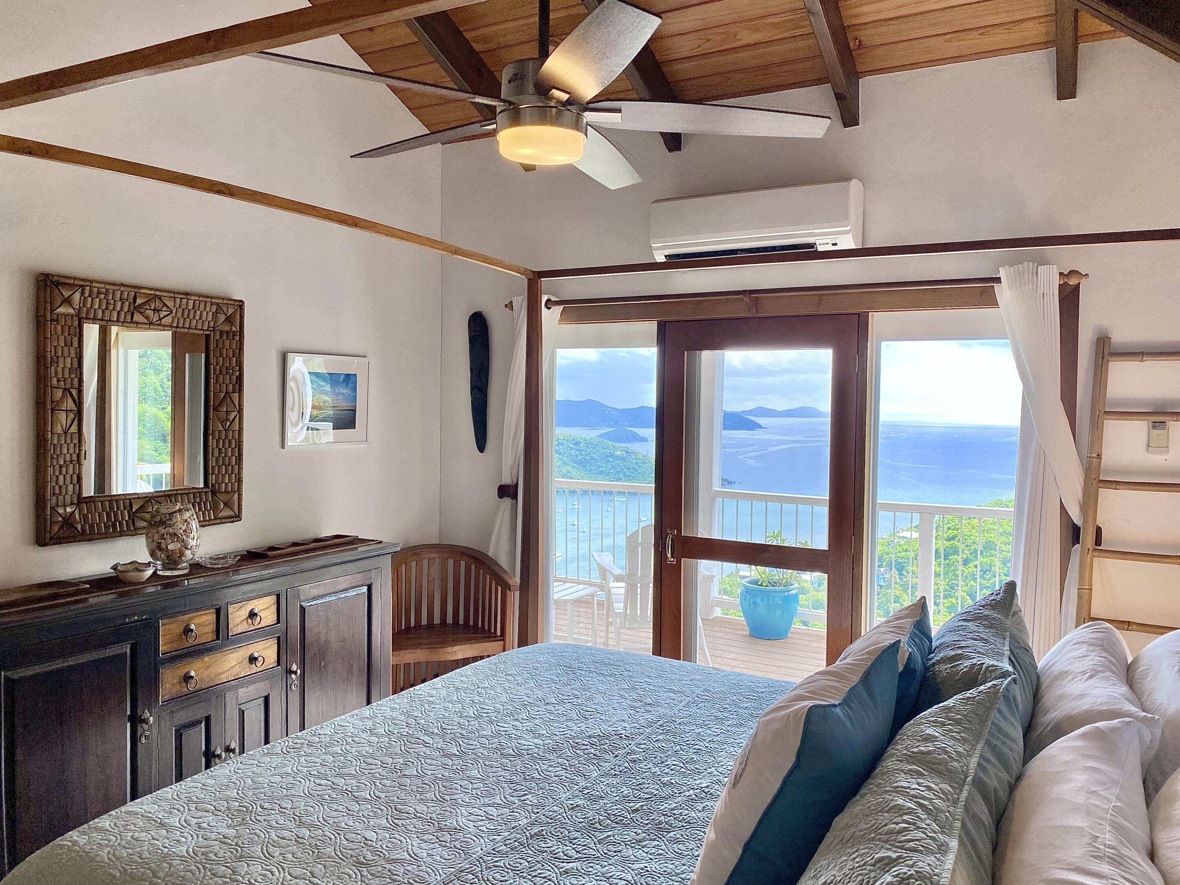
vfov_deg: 53.1
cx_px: 590
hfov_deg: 67.3
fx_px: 886
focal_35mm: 26
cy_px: 442
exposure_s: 1/235
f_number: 1.8
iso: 32
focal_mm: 4.25
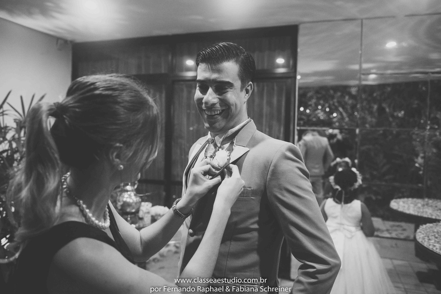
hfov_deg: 65.5
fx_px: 343
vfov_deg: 46.4
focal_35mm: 28
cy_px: 147
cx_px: 220
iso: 3200
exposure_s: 1/125
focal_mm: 28
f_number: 2.8
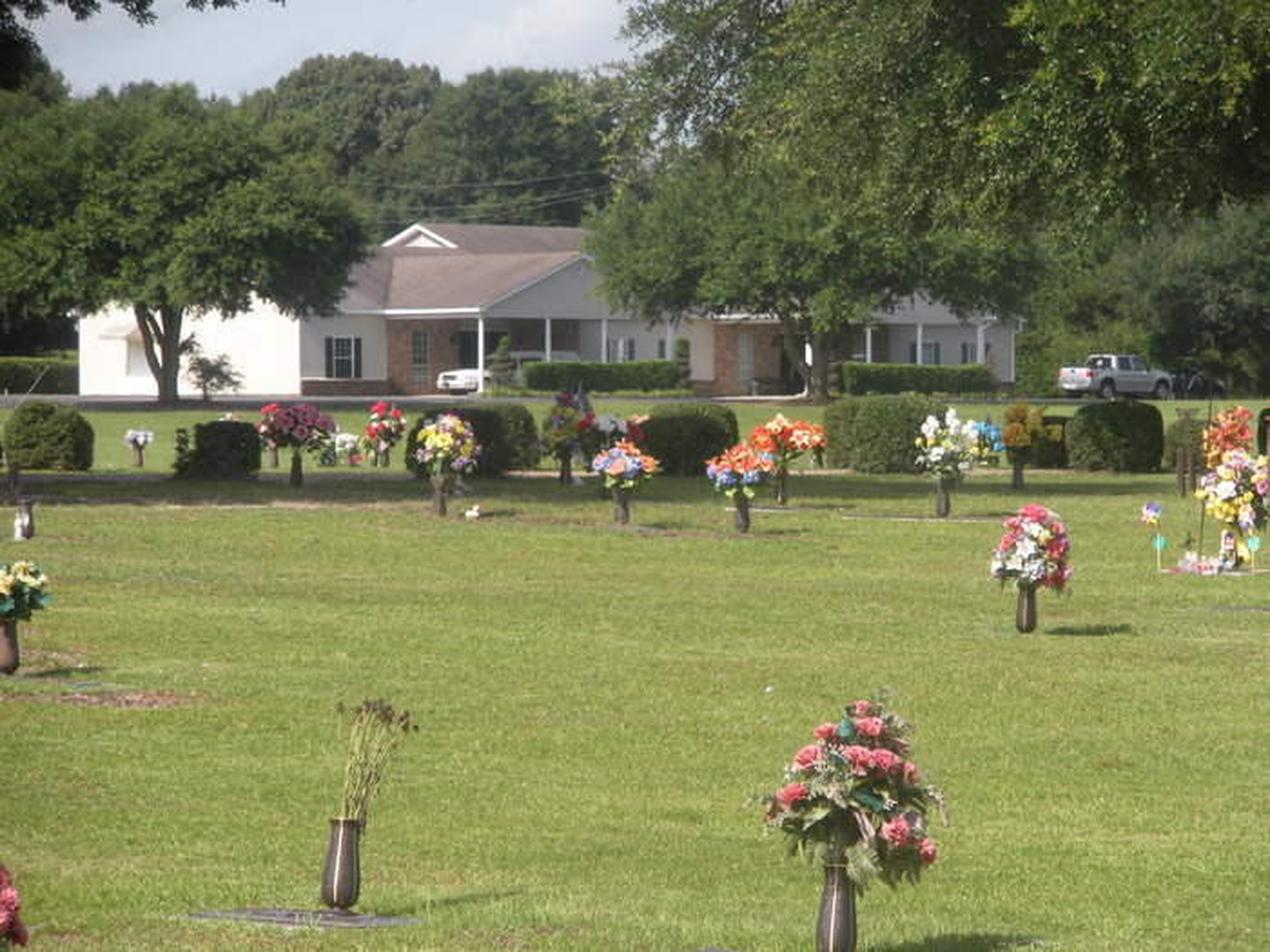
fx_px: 6384
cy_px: 476
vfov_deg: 8.5
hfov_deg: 11.4
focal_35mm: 174
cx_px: 635
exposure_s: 1/264
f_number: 5.6
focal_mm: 31.5
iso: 64
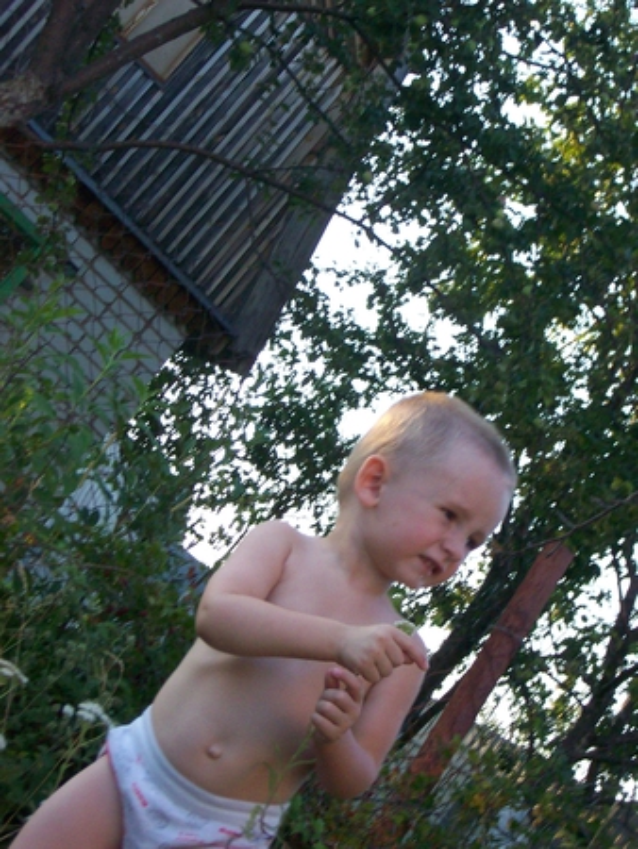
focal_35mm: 82
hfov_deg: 18.0
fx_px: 2013
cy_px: 424
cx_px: 319
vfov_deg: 23.8
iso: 160
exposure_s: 1/142
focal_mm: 13.7
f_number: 4.6
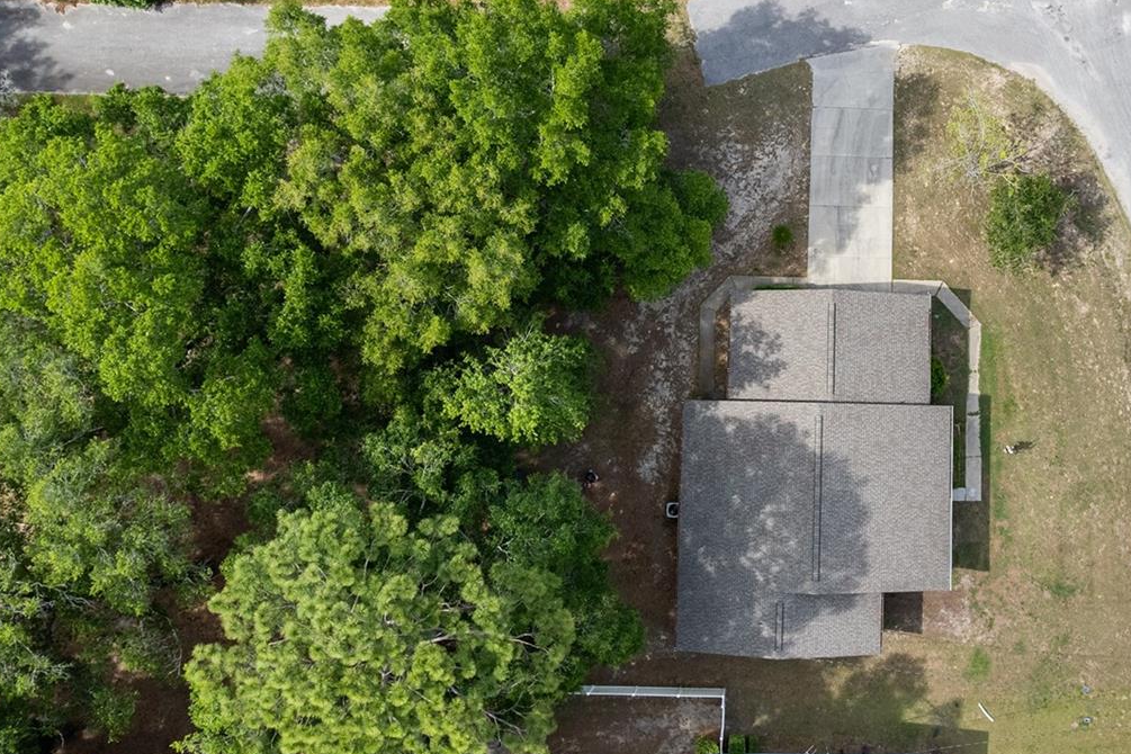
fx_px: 1099
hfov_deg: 53.1
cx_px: 780
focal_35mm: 35
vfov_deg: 37.6
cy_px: 272
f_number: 2.8
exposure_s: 1/1000
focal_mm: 8.38
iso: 130
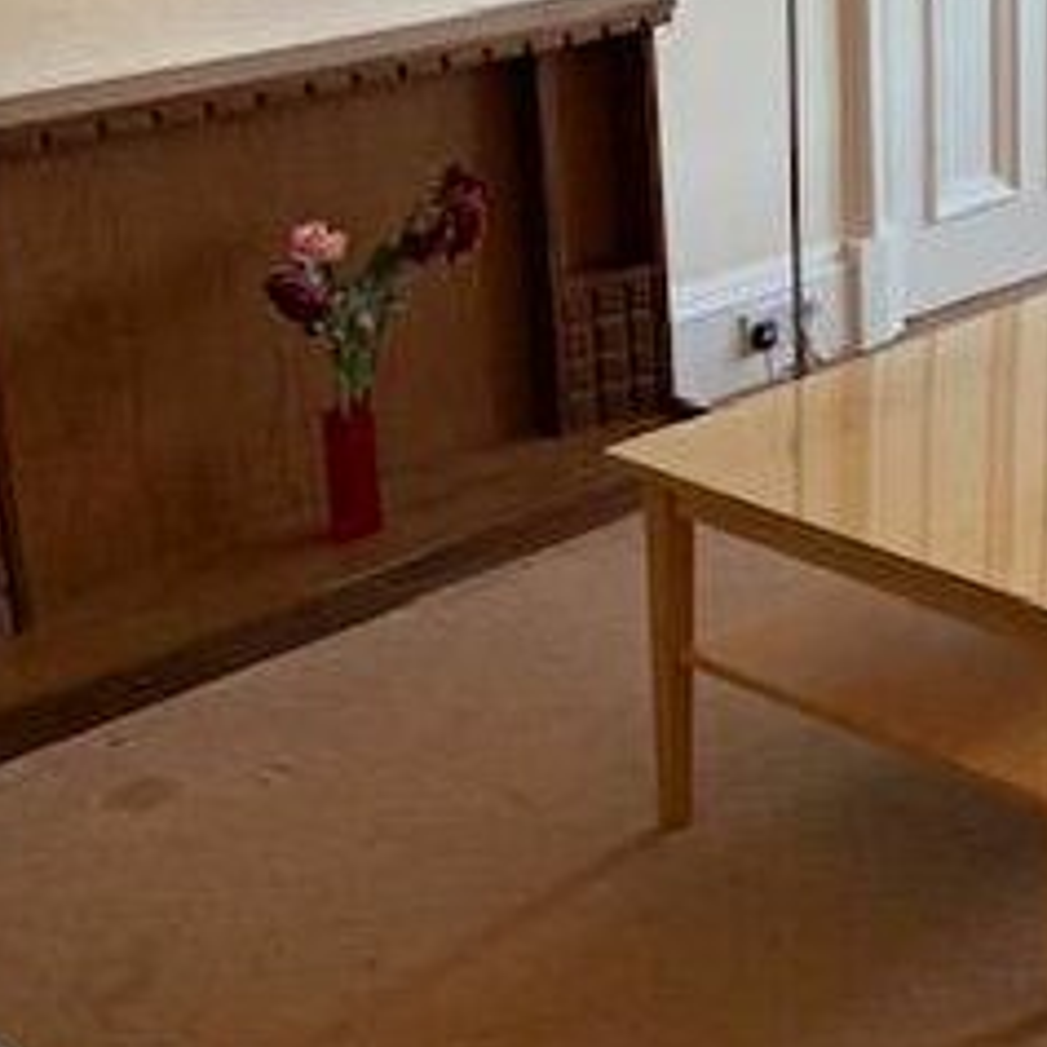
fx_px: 2327
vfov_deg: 24.9
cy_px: 210
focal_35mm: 68
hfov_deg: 21.8
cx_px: 1498
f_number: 1.8
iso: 80
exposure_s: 1/121
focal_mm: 4.25
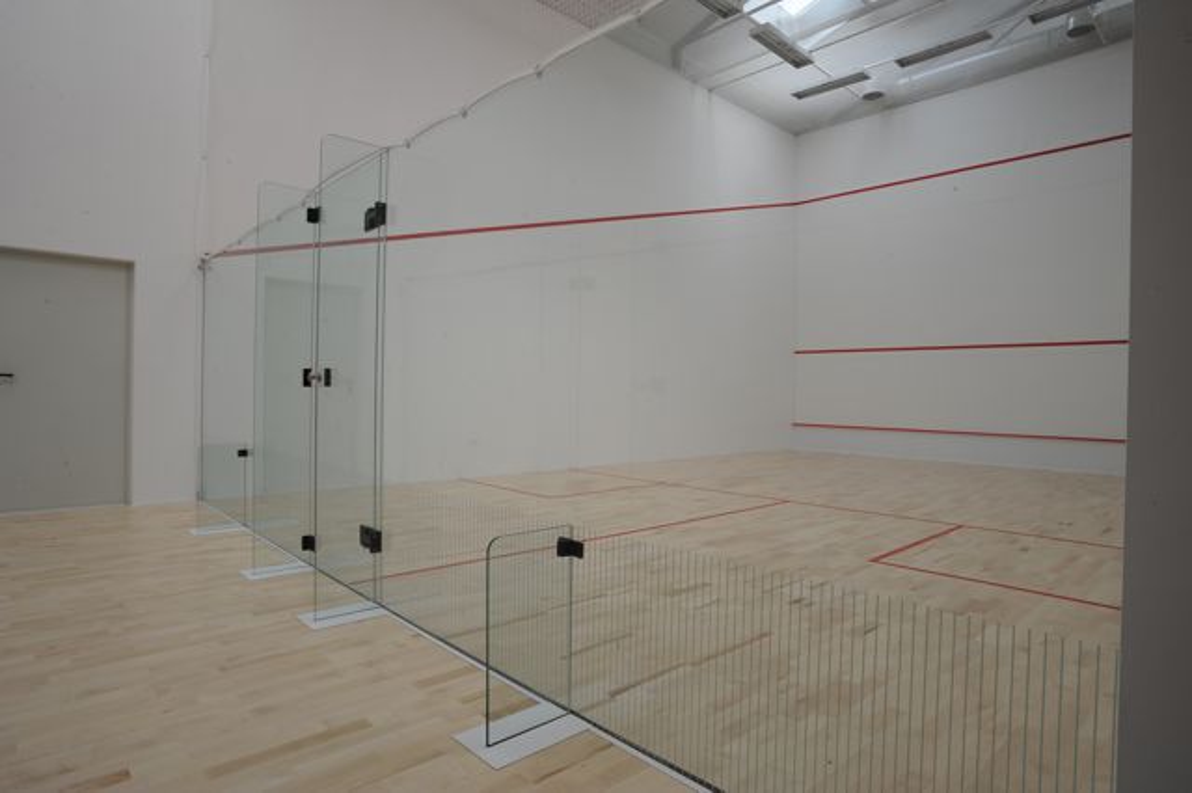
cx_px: 596
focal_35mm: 20
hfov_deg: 84.0
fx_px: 662
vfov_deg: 61.9
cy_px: 396
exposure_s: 1/20
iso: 640
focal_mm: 20
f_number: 16
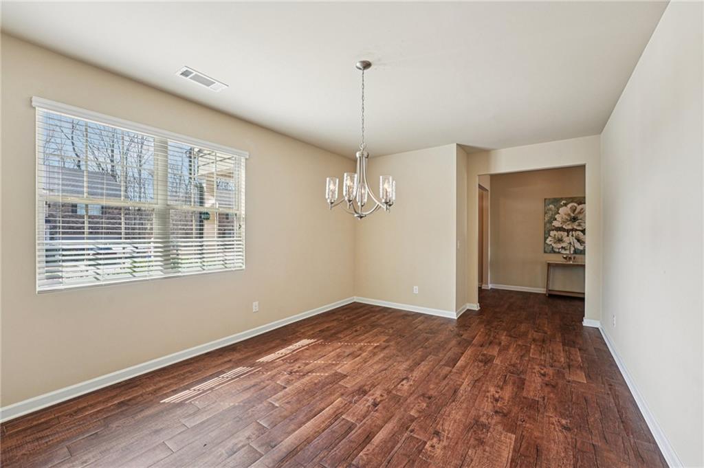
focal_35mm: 15
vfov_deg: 78.7
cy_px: 234
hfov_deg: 102.0
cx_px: 352
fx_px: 285
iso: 250
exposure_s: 1/40
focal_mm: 14.6
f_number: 8
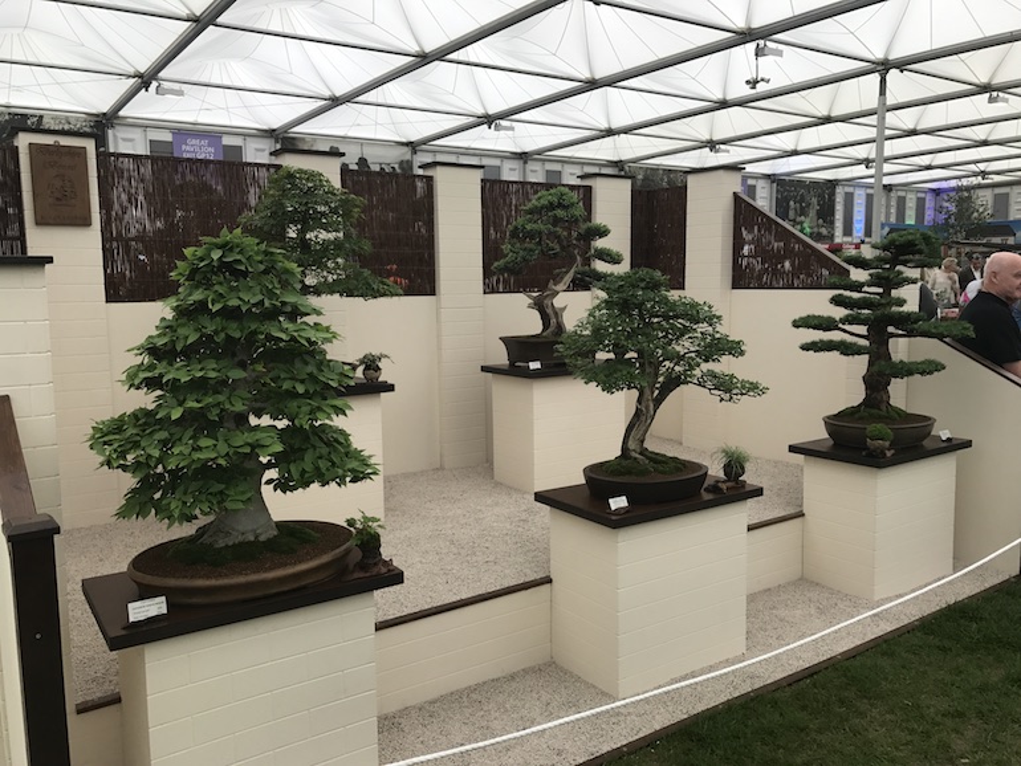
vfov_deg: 49.8
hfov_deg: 63.4
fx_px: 826
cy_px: 383
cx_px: 510
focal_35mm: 28
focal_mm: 3.99
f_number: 1.8
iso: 20
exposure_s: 1/167
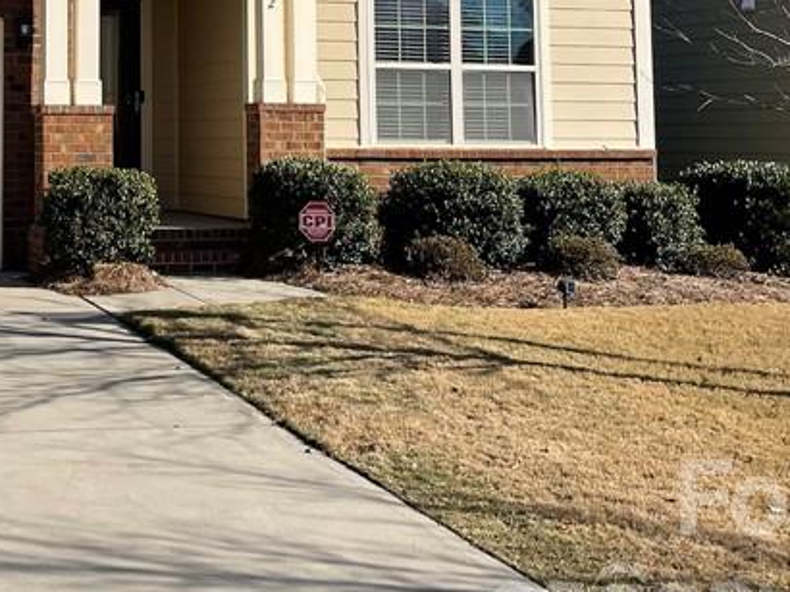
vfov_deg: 21.7
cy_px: -2
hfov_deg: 28.7
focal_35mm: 65
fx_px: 1483
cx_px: 81
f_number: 1.6
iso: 32
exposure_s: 1/3861
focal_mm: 4.2
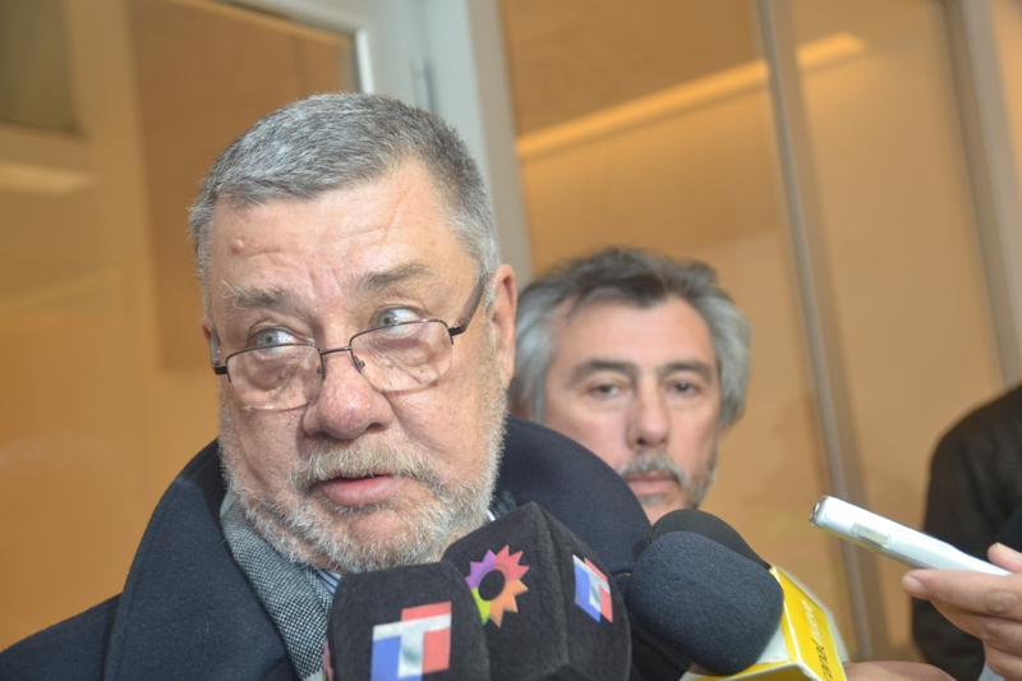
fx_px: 1447
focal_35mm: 51
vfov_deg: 26.5
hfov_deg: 38.9
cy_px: 340
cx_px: 511
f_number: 4
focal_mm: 34
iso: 560
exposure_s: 1/60
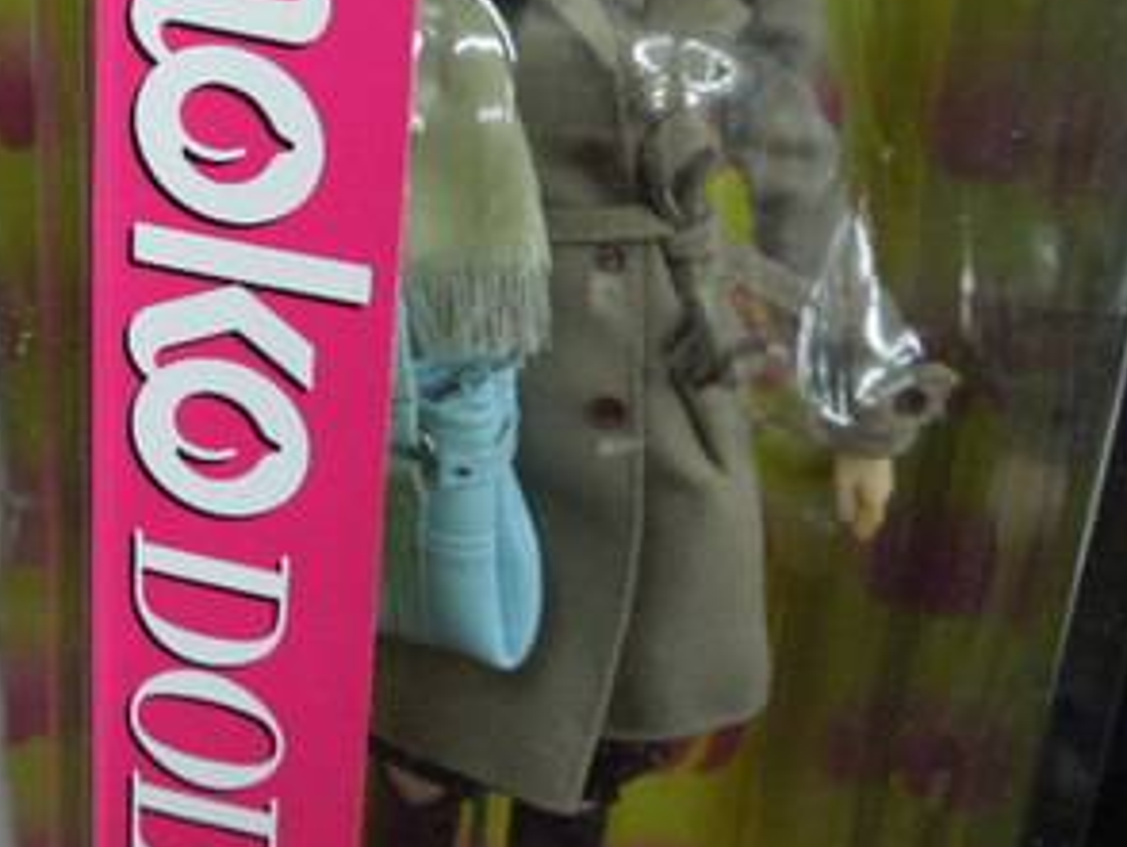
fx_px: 1662
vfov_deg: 28.1
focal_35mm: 51
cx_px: 138
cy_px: 188
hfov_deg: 35.5
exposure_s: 1/30
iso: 280
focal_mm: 4.5
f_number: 3.3
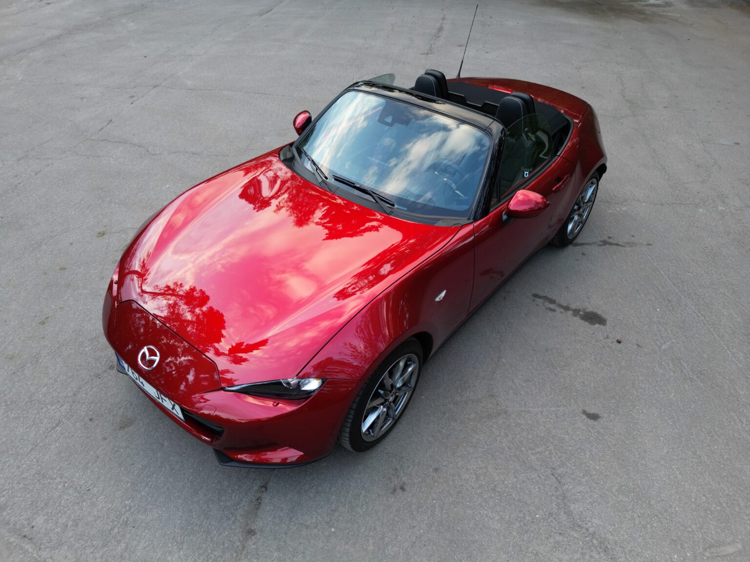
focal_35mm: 24
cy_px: 281
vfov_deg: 56.8
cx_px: 375
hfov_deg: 71.6
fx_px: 520
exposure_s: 1/60
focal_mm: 6.72
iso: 100
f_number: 1.7
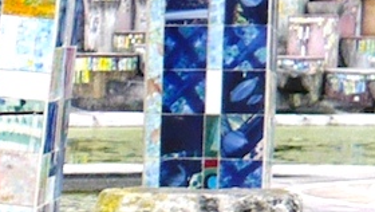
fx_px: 2229
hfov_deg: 9.1
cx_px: -350
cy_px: 451
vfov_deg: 5.3
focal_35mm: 224
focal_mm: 5.2
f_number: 3
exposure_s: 1/320
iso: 100
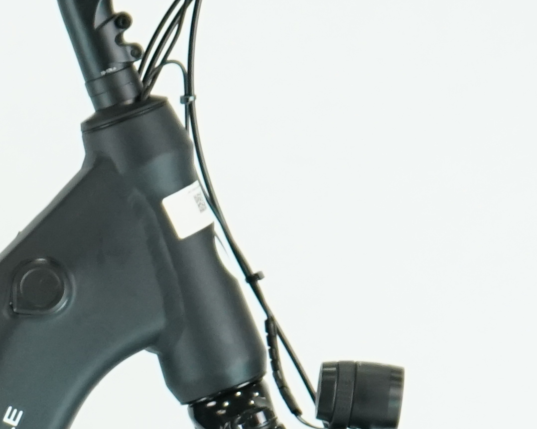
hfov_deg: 6.3
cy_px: 656
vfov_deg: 5.1
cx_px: -337
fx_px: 4815
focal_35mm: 303
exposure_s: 1/200
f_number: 5
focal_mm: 58
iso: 1600
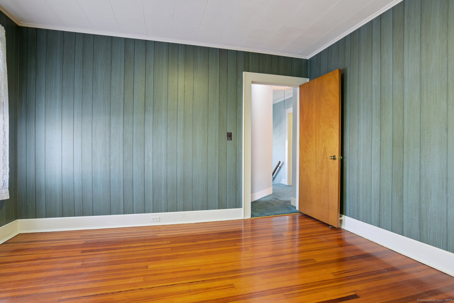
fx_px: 214
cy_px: 152
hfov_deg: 93.3
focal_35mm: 17
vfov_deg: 70.4
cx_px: 227
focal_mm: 17
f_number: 11
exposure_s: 1/2.5
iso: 400
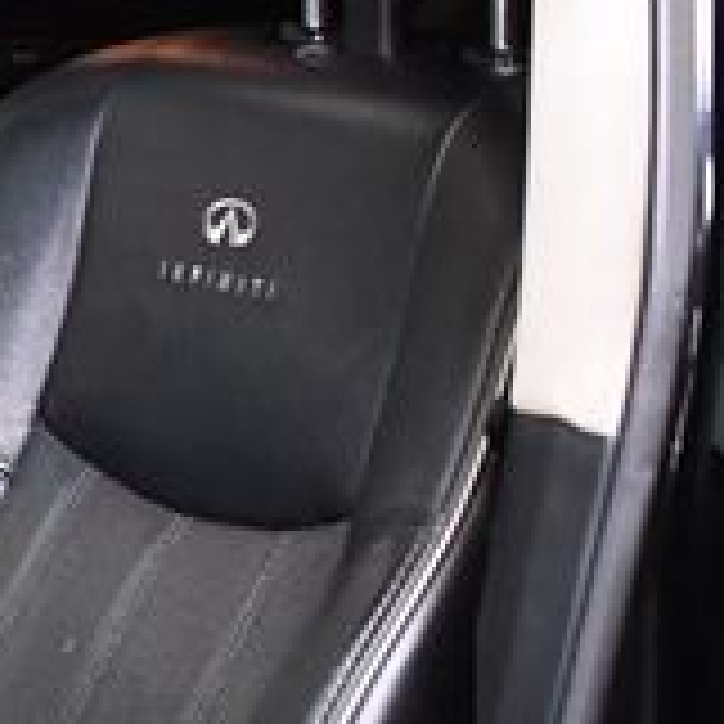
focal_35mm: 122
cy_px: 571
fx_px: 2887
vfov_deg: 14.2
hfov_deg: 12.8
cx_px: -634
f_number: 3.5
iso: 3200
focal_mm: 18
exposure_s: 1/100
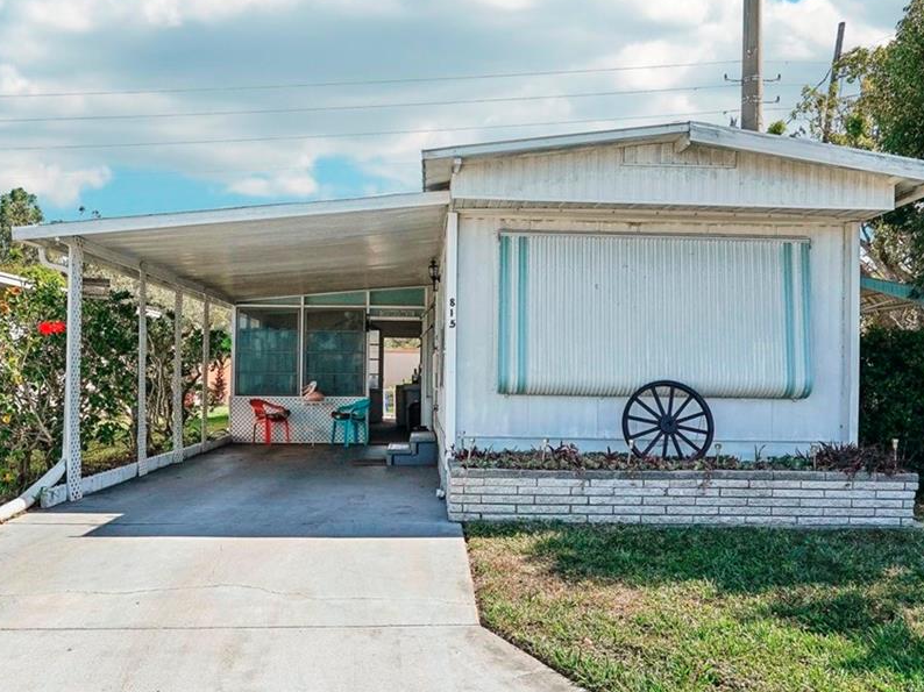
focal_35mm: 31
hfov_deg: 58.3
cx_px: 438
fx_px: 827
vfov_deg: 45.4
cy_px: 381
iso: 400
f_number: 4
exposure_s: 1/4000
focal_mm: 16
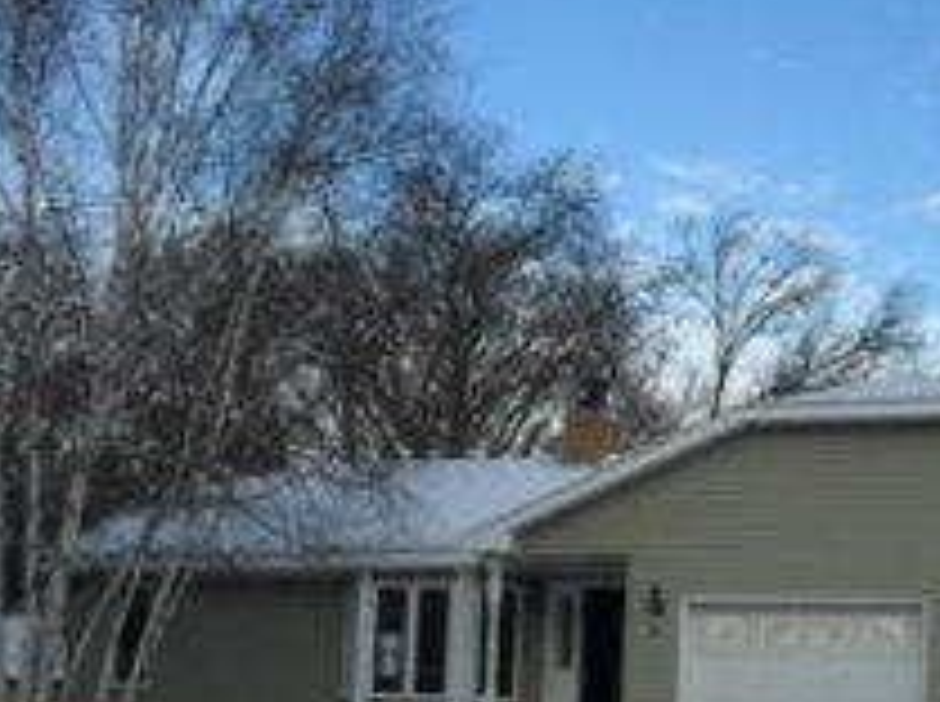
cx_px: 765
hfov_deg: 32.3
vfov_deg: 24.8
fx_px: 1572
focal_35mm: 58
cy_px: 547
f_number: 8.4
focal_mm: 6.3
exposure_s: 1/180
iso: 100
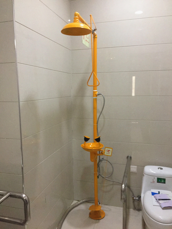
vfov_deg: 61.7
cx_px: 86
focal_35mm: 29
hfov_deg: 48.2
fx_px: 192
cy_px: 114
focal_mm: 4.15
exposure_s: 1/17
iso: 320
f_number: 2.2
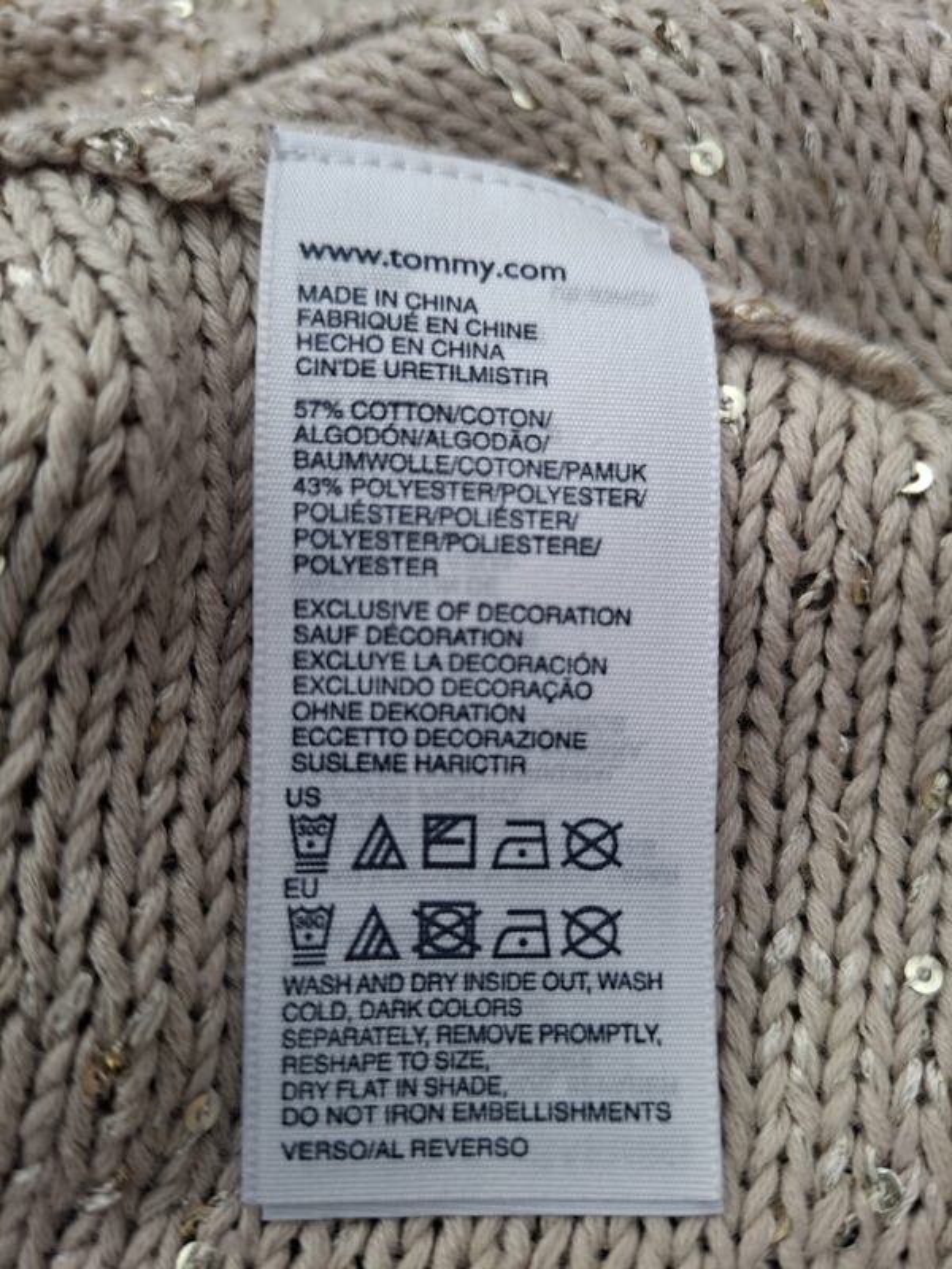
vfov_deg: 73.9
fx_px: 843
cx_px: 476
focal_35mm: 23
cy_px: 634
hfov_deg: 58.9
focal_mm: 5.54
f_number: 1.8
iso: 50
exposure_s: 1/100
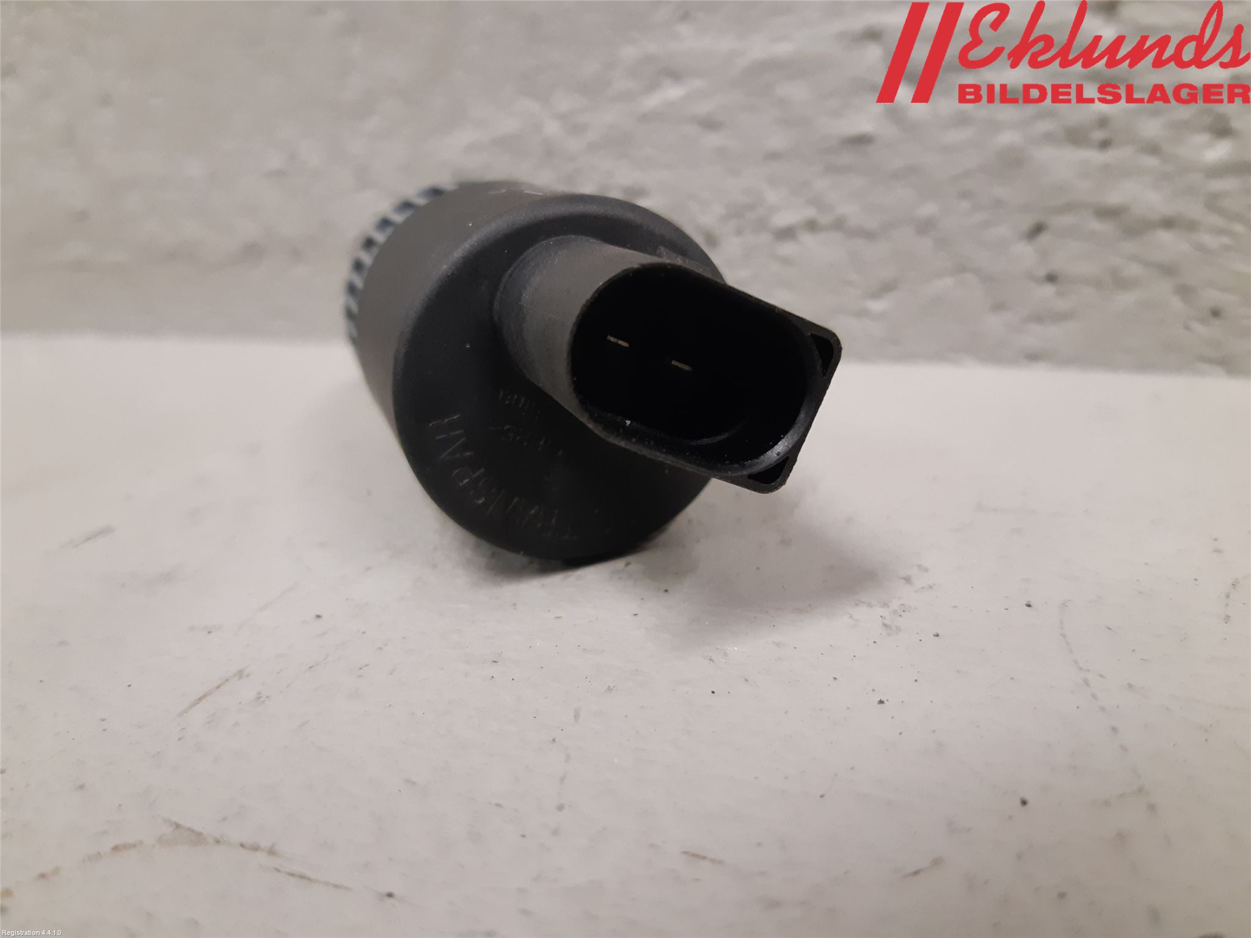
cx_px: 626
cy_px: 469
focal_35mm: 26
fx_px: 940
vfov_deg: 53.1
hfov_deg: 67.3
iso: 250
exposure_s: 1/50
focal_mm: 3.93
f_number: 1.7
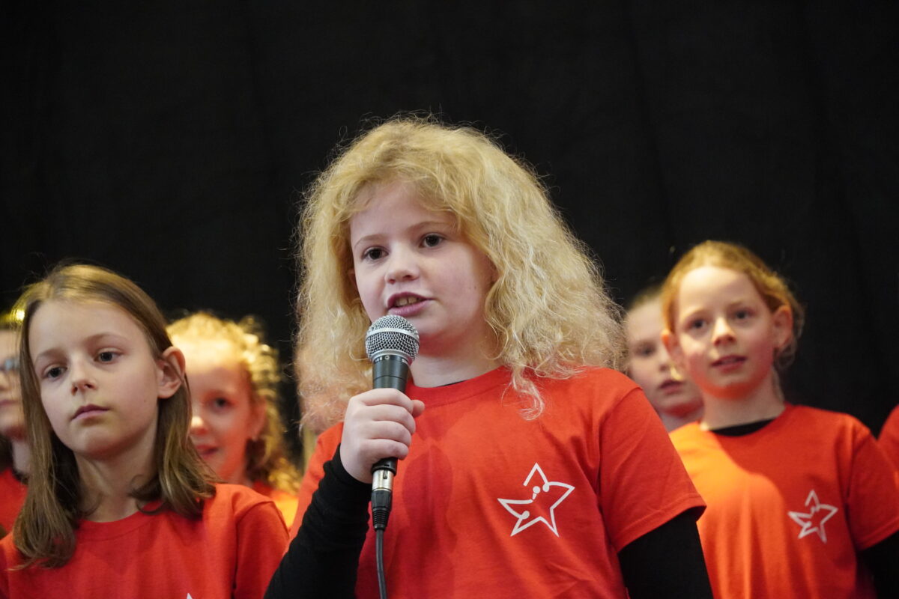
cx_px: 450
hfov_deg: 14.3
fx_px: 3596
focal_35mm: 144
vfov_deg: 9.5
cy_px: 300
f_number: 5.6
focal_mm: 96
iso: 6400
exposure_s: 1/60
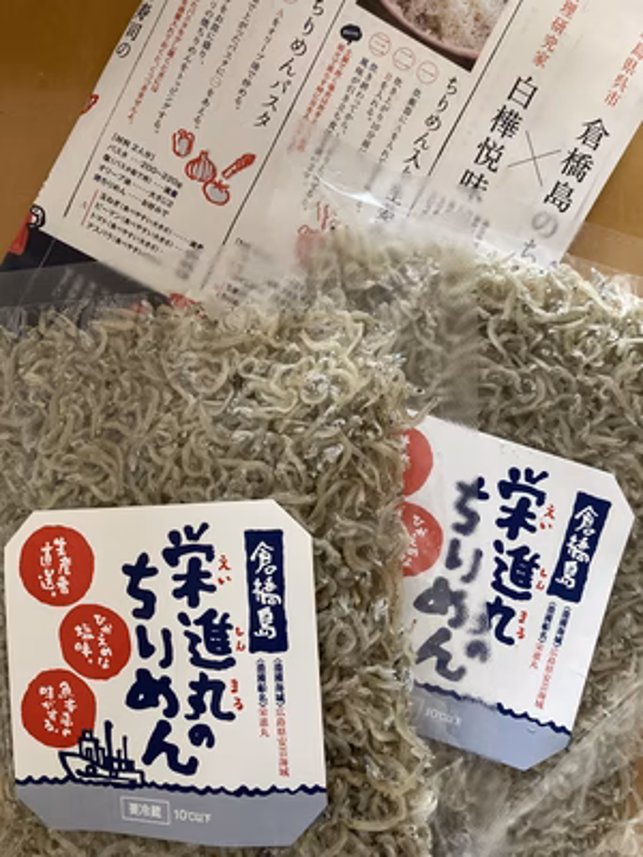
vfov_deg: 63.4
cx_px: 322
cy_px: 428
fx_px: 693
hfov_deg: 49.7
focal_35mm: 28
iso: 250
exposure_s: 1/60
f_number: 1.8
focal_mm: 3.99
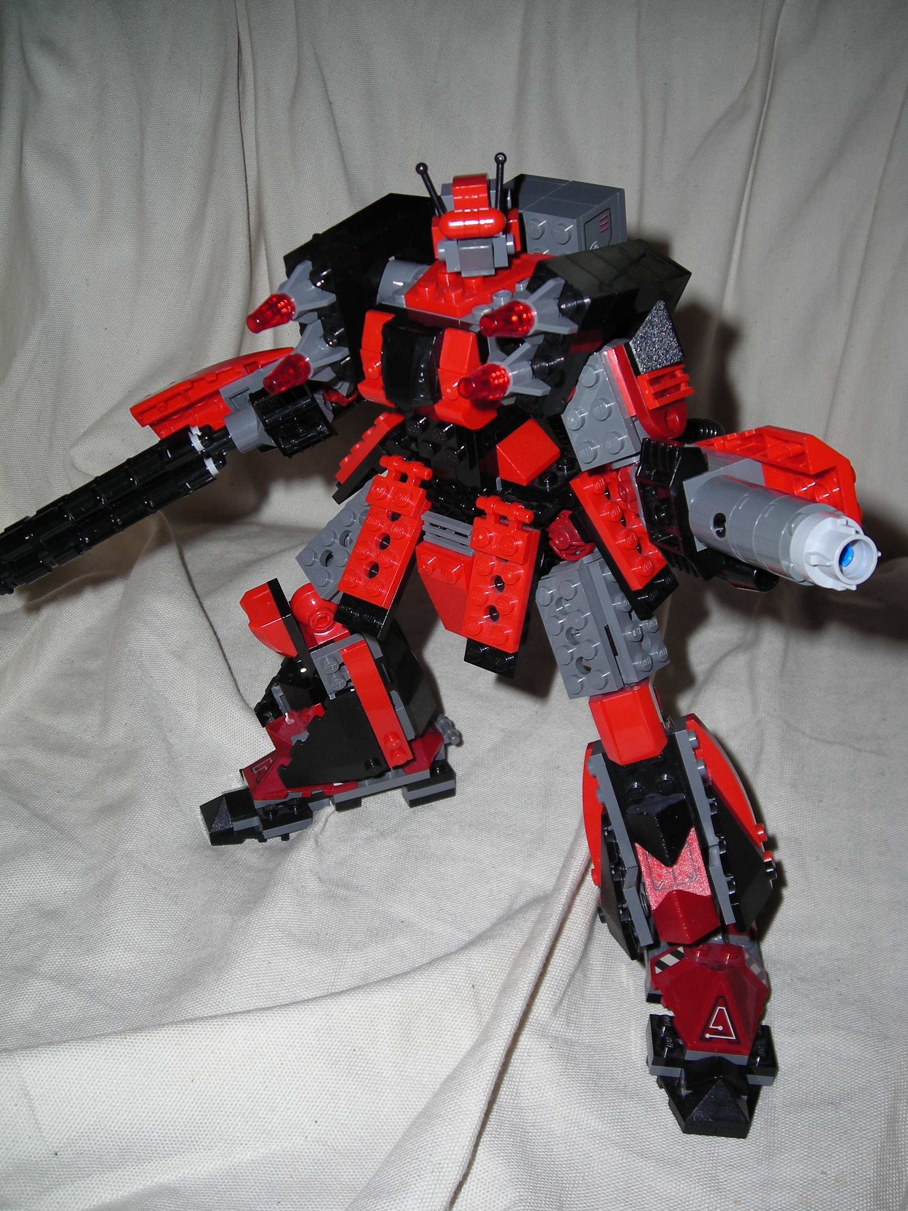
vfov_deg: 47.9
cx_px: 458
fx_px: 1364
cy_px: 606
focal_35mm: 39
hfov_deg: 36.8
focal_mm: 6.3
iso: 50
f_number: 3.2
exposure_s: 1/60
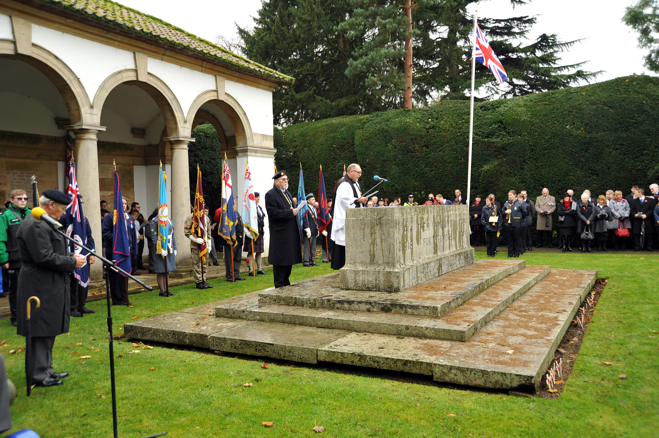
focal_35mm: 32
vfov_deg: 41.1
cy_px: 219
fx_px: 586
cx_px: 330
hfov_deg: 58.7
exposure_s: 1/125
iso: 400
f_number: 5.6
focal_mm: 32
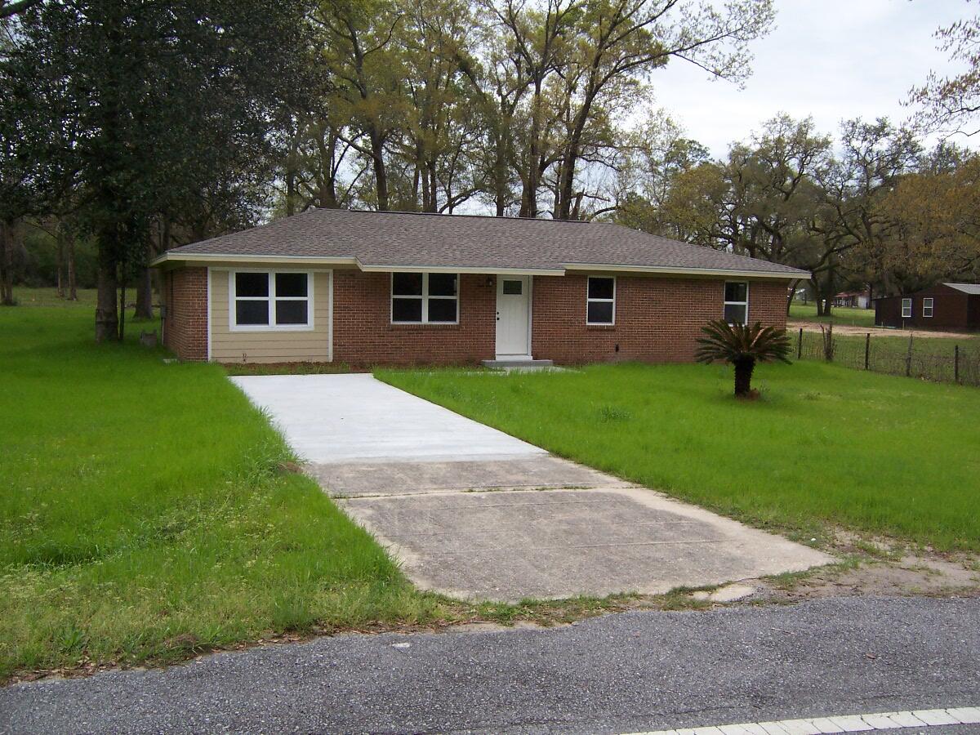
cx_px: 490
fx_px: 934
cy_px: 368
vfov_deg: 42.9
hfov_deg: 55.4
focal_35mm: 33
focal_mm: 5.5
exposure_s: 1/500
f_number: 4
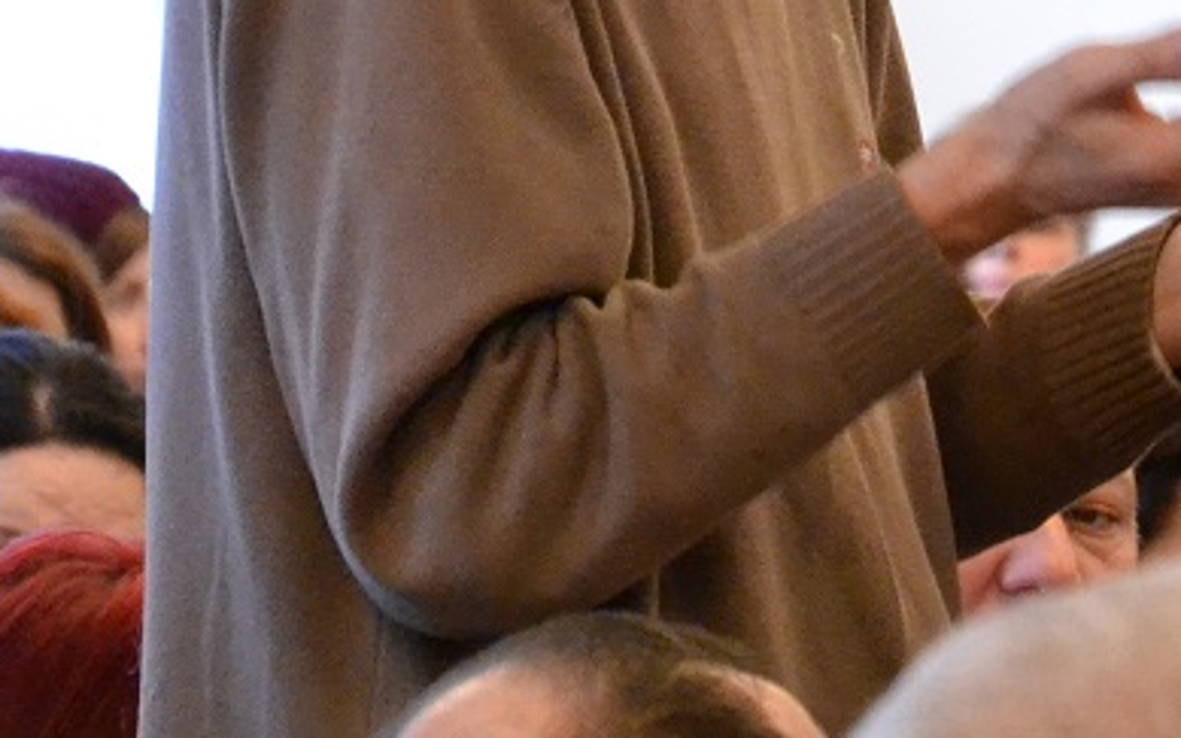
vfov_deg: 2.6
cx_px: 707
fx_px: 15948
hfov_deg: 4.2
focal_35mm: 496
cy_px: 64
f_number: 5.6
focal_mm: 105
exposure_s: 1/30
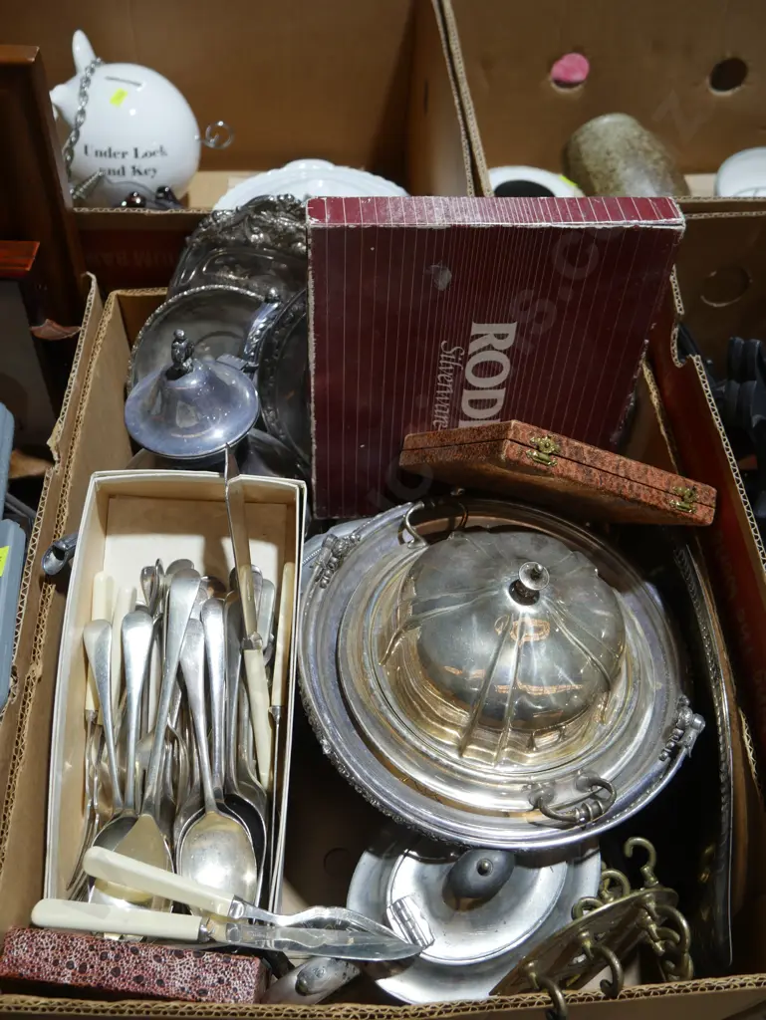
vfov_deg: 56.8
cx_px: 383
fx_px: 943
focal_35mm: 32
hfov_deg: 44.2
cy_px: 510
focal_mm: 16
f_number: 4
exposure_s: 1/60
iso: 200
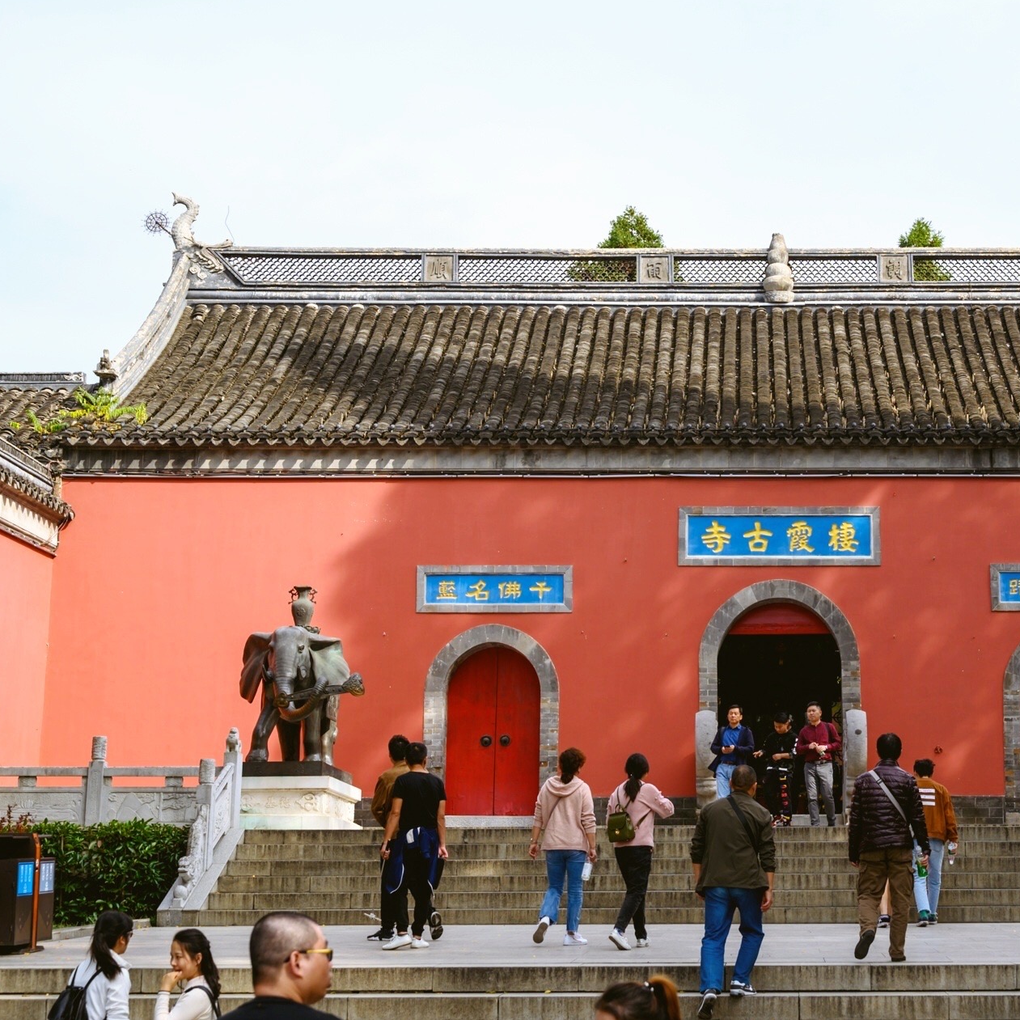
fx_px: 2067
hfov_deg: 27.3
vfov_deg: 27.7
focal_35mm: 62
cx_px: 777
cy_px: 482
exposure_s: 1/400
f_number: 5
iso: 100
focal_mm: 46
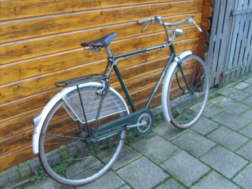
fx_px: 255
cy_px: 94
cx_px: 126
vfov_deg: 40.7
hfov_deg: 52.6
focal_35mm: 35
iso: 106
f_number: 2.8
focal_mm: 5.8
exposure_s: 1/30
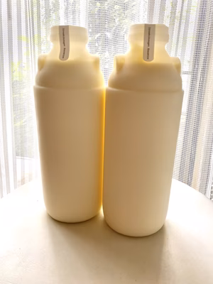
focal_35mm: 26
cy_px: 142
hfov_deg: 53.1
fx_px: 213
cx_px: 106
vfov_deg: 67.3
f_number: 1.8
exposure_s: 1/61
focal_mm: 4.25
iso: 125
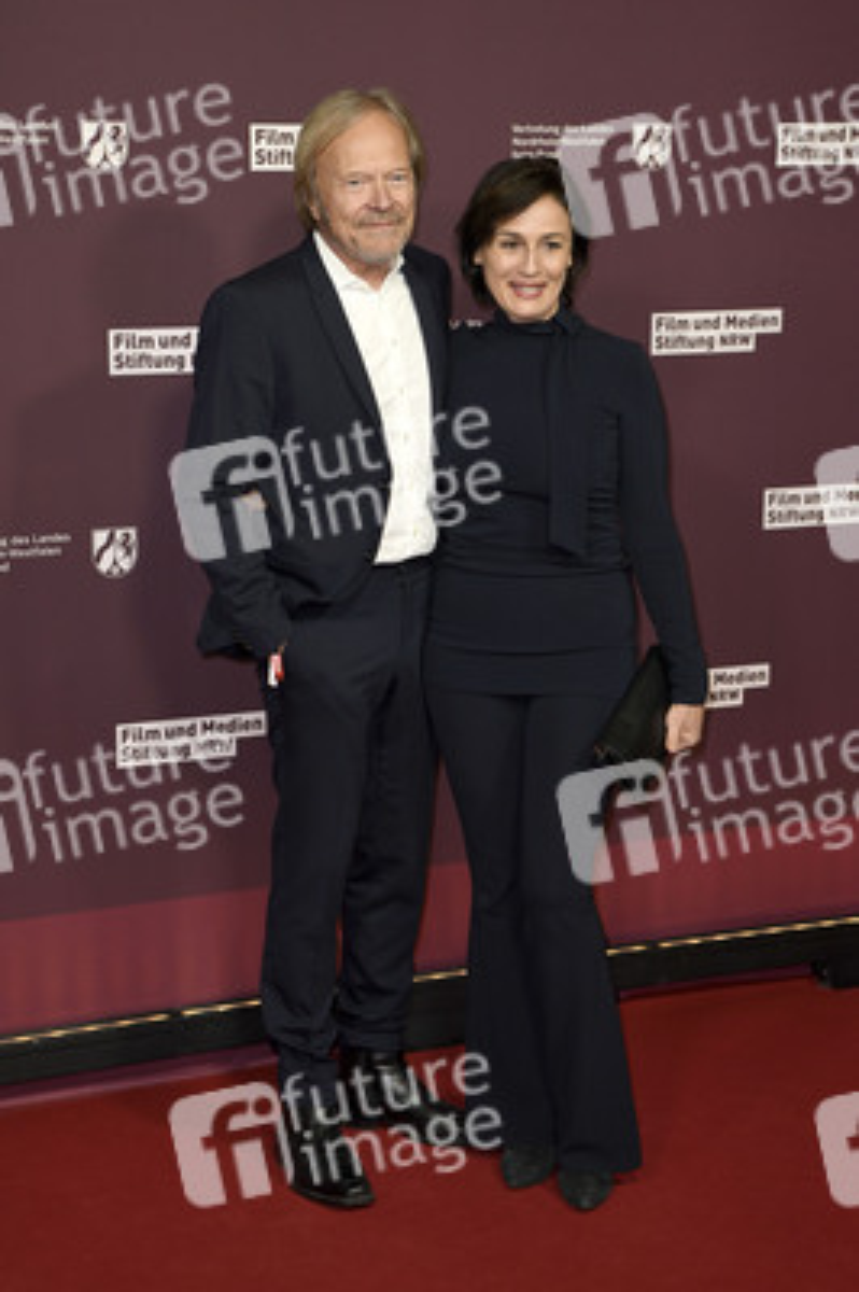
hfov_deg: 19.4
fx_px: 2510
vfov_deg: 28.9
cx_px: 430
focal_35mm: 70
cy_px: 646
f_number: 4
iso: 800
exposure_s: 1/320
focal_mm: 70
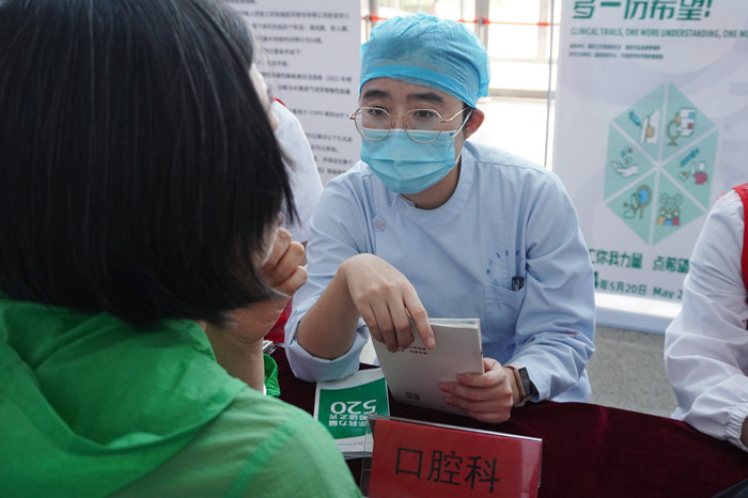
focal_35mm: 32
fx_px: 654
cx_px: 374
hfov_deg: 59.5
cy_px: 249
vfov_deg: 41.7
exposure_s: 1/160
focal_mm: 21
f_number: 4
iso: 1000
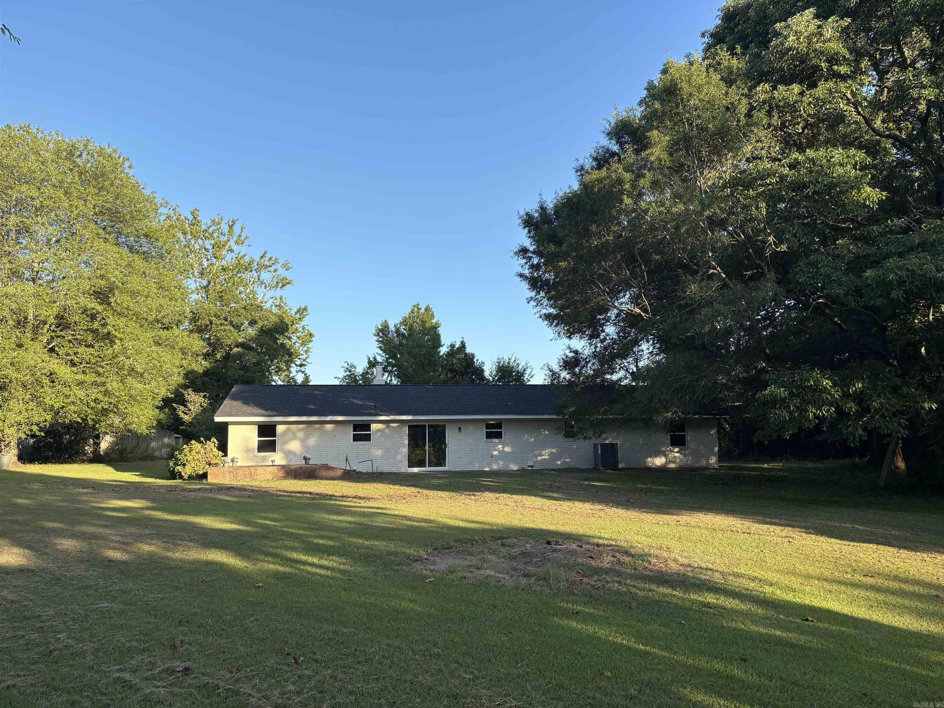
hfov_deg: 67.3
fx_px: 709
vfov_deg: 53.1
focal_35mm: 26
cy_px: 354
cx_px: 472
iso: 50
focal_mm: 5.96
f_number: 1.6
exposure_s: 1/1115
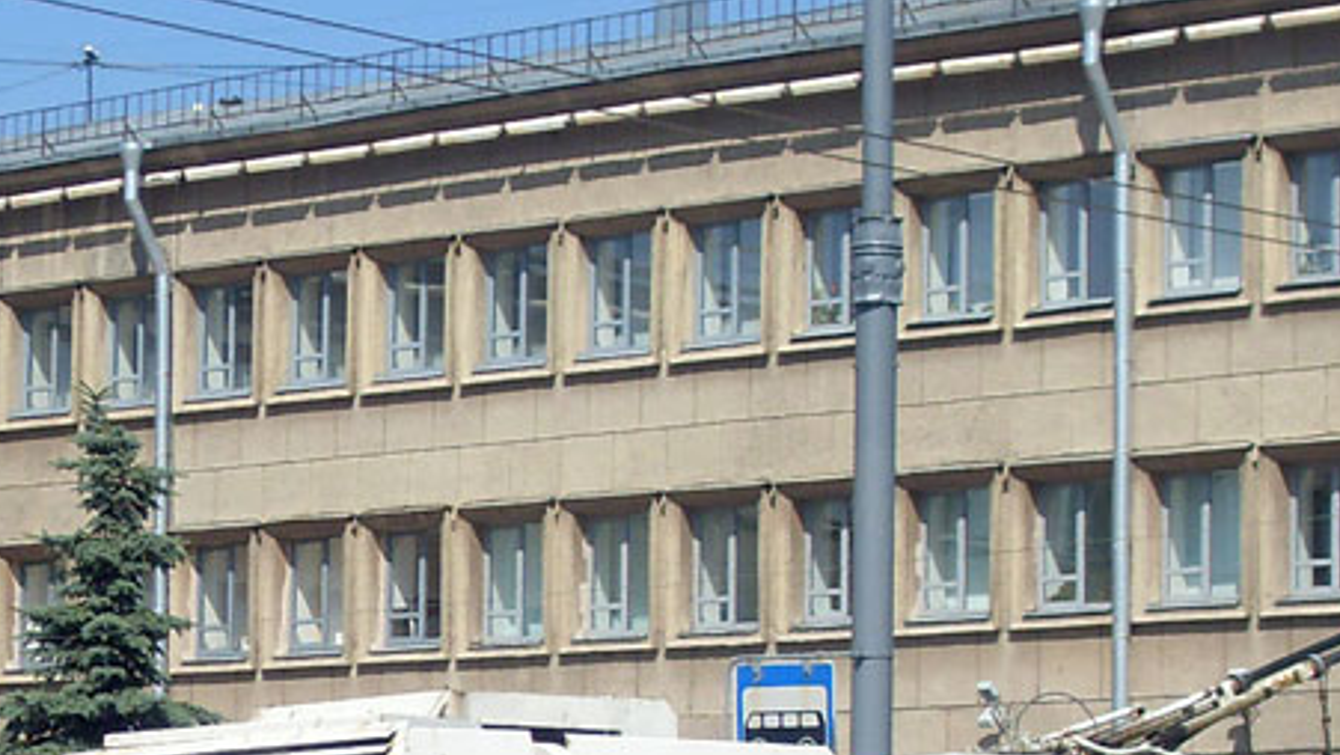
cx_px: 903
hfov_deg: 16.3
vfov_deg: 9.2
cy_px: 895
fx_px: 4656
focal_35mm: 131
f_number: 8.4
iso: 80
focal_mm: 8.4
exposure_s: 1/250
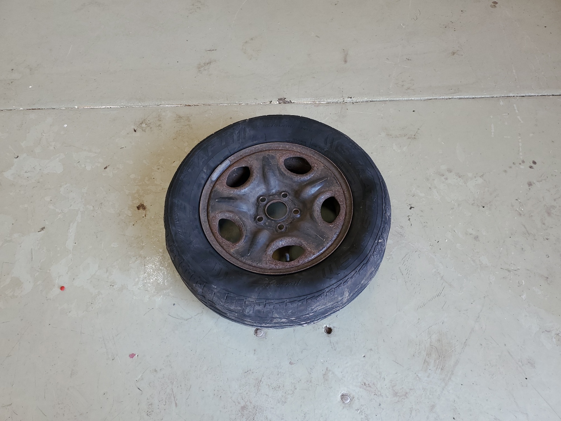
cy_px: 210
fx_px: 421
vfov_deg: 53.1
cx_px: 280
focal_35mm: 26
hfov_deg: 67.3
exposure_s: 1/122
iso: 50
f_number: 1.5
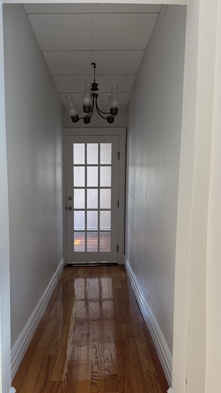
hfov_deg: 37.6
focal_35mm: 31
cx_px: 88
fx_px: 323
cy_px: 229
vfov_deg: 62.3
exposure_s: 1/121
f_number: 1.78
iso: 125
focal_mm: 6.76
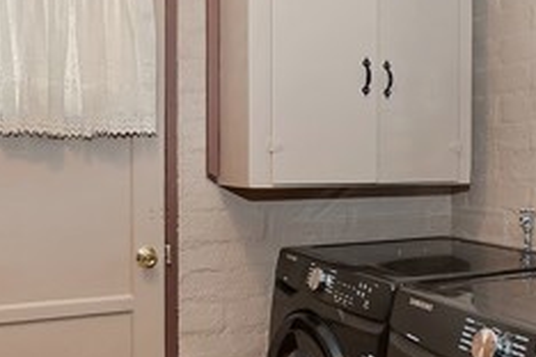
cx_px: 321
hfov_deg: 47.1
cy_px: 164
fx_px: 610
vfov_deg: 32.6
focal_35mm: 41
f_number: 8
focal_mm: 10
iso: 400
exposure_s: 1/30
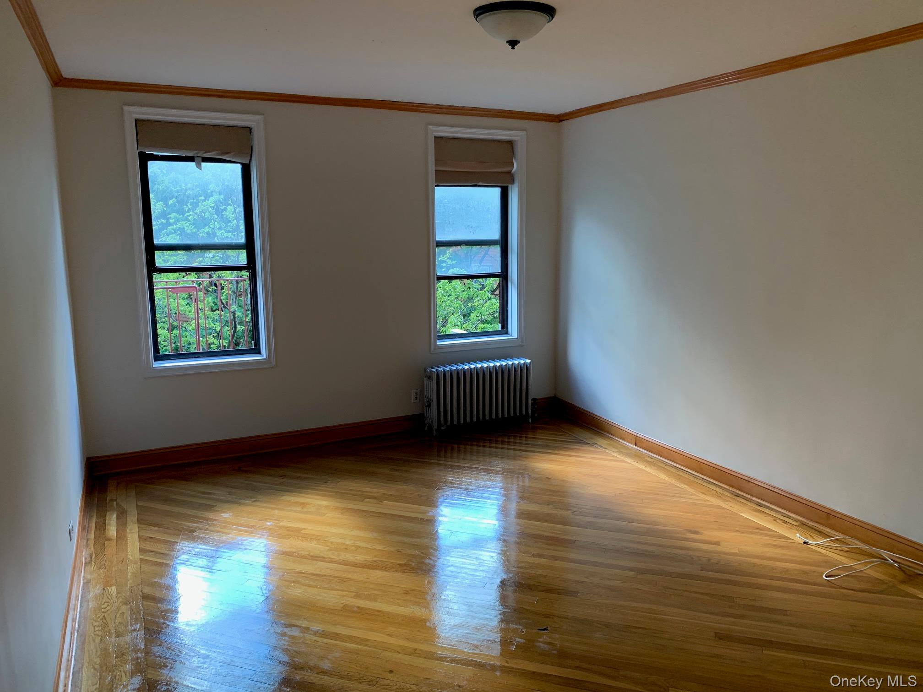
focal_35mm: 26
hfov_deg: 67.3
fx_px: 693
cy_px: 346
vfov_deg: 53.1
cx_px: 462
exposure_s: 1/121
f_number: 1.8
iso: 80
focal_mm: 4.25
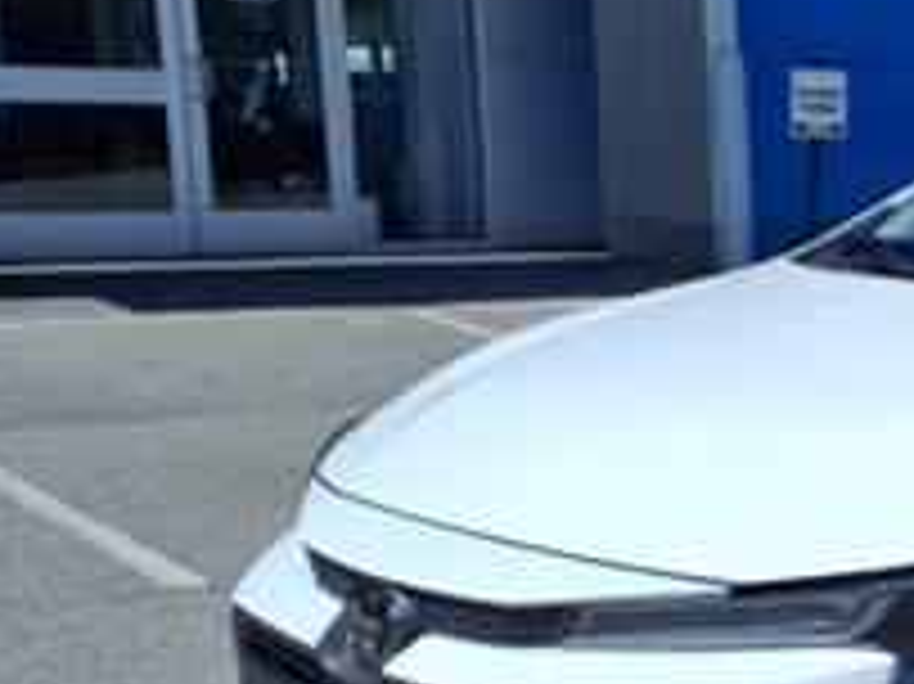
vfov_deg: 17.2
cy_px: 576
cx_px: 1319
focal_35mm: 85
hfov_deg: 20.2
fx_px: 2243
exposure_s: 1/5000
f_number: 1.9
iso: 40
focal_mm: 3.58
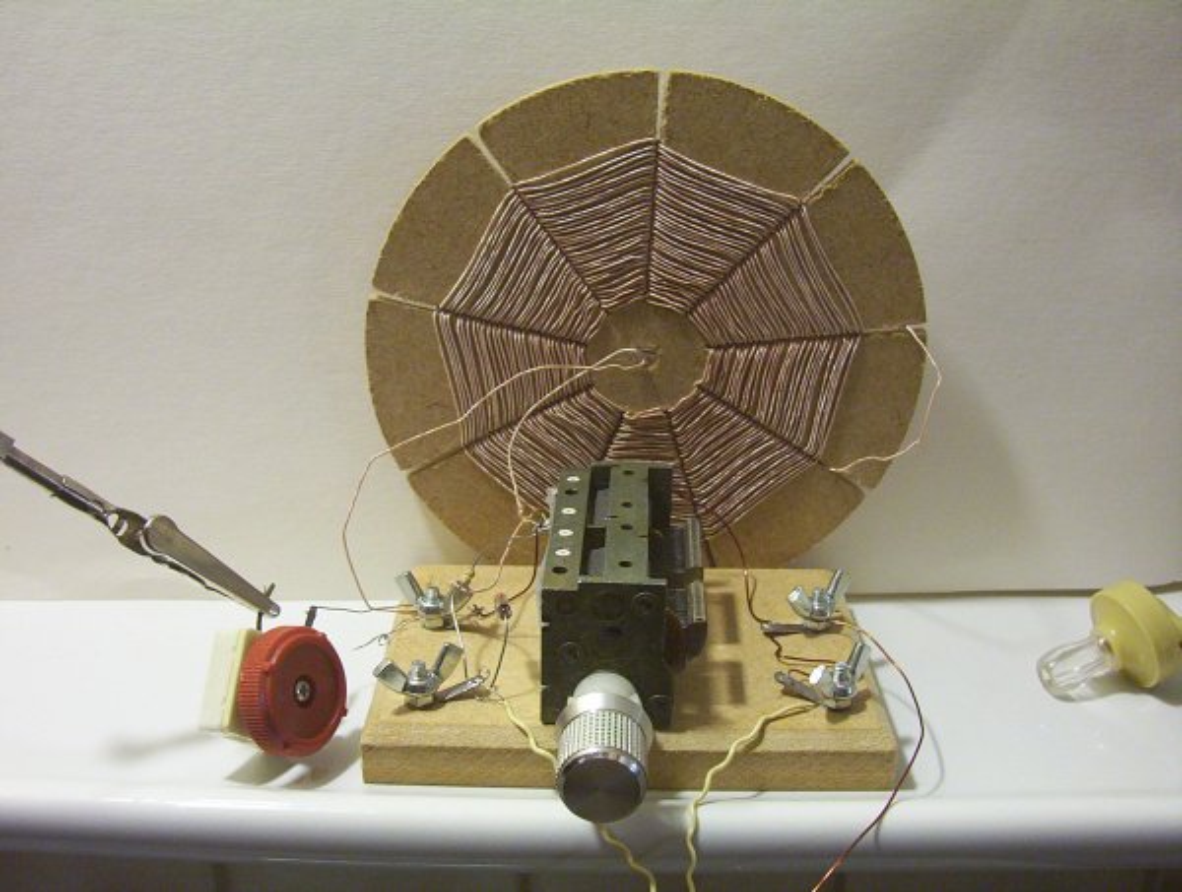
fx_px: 1472
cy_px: 446
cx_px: 591
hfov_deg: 43.8
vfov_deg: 33.7
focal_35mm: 43
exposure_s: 1/19
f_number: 2.73
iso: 200
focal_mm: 5.77
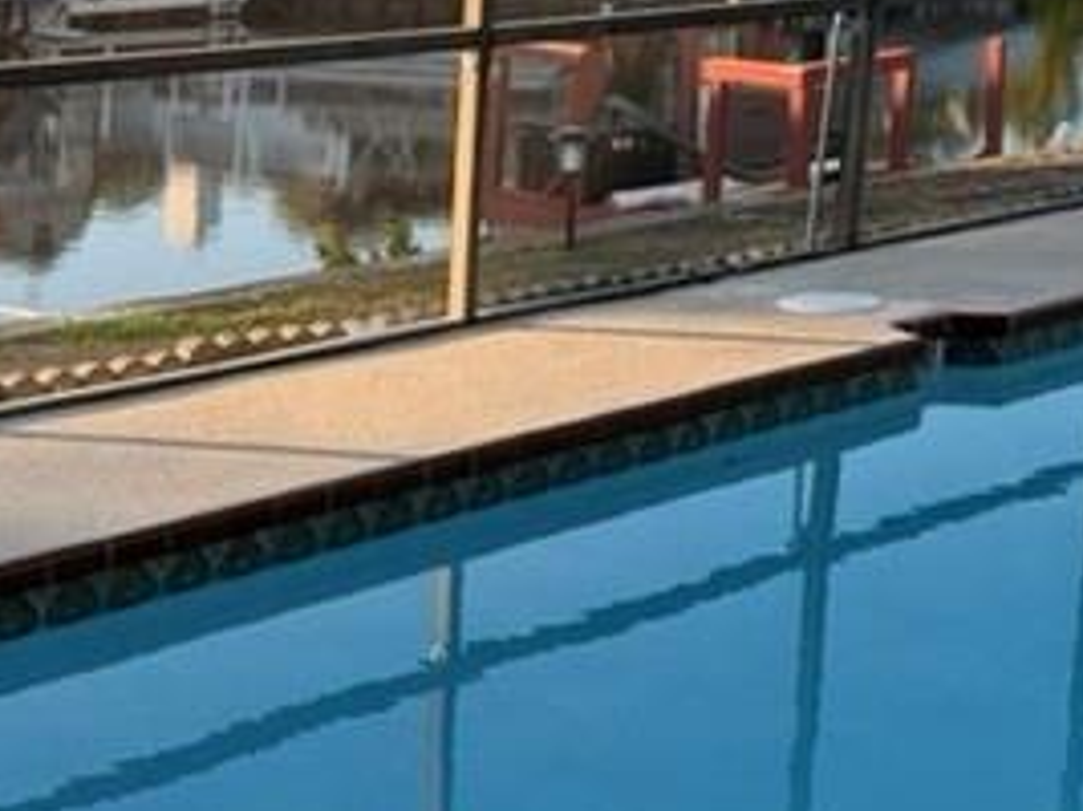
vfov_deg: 16.0
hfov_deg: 21.0
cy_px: 478
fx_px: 2877
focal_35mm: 92
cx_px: 158
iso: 100
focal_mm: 6.76
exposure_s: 1/728
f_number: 1.78
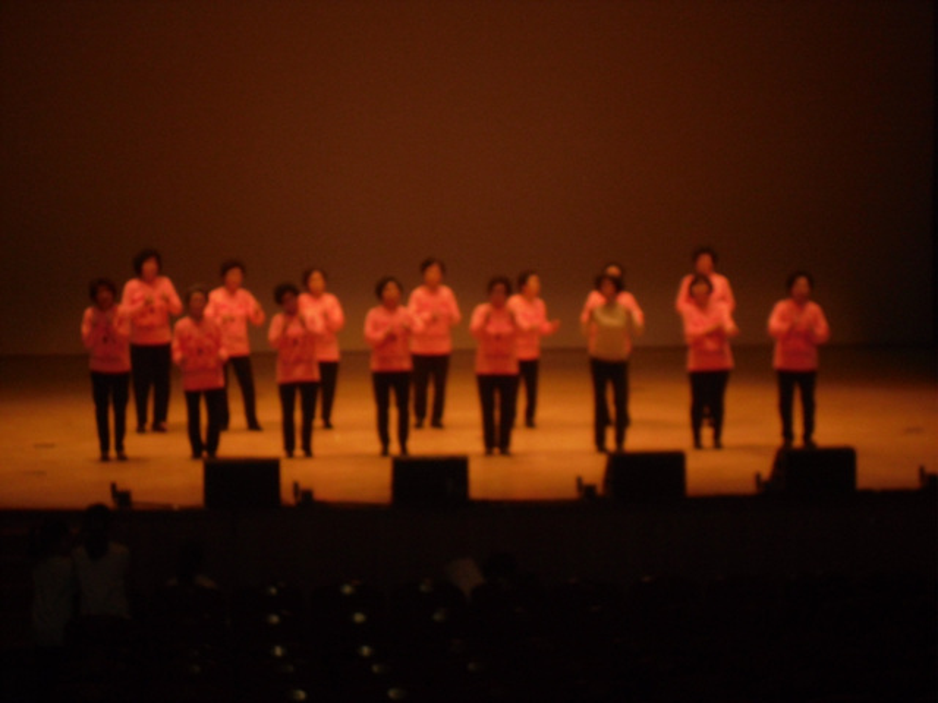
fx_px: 2845
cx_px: 469
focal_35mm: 105
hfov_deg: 18.7
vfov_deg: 14.1
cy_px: 352
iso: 400
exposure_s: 1/60
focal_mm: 18.9
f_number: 5.6
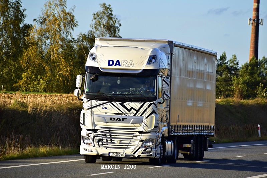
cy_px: 89
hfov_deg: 6.2
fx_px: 2447
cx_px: 134
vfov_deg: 4.2
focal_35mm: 330
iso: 400
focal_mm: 220
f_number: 7.1
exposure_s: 1/800
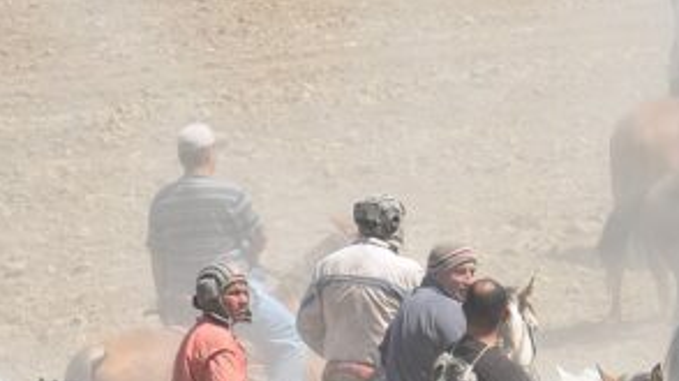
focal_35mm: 465
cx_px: 732
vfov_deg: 2.6
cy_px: 517
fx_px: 8364
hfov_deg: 4.6
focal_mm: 85
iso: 200
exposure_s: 1/640
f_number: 5.6
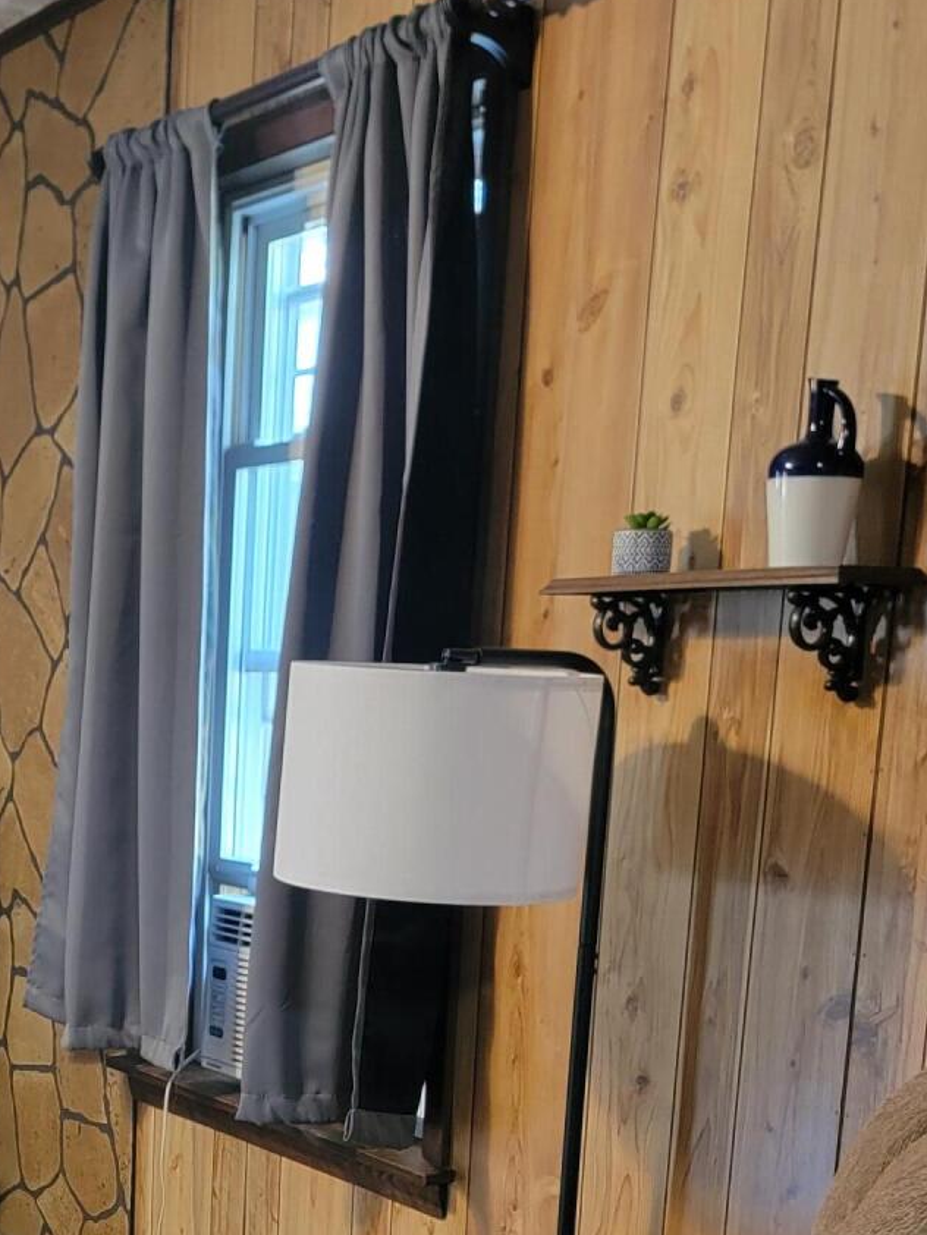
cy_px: 1047
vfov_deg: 32.5
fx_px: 2034
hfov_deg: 24.5
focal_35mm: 57
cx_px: 10
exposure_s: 1/40
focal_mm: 6.7
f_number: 1.8
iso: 320
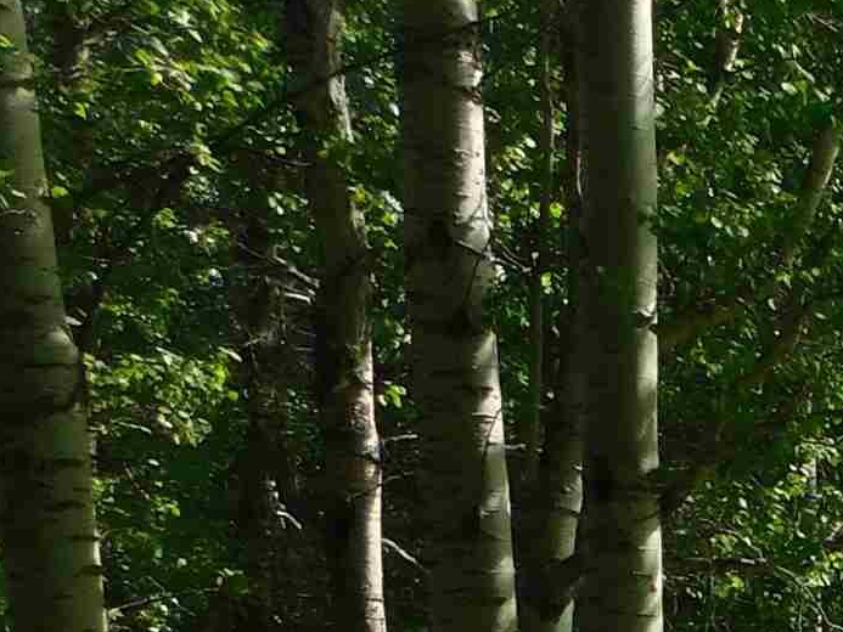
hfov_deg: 14.7
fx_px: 2484
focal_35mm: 102
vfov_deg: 13.8
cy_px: 869
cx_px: 1825
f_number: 3
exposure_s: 1/800
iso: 125
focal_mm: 4
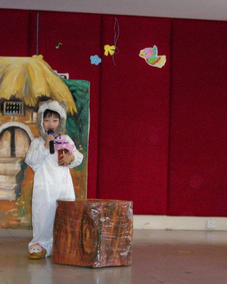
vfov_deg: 19.8
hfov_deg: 15.8
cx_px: 49
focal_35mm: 97
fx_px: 815
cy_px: 133
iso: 160
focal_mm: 11.6
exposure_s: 1/100
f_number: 3.8
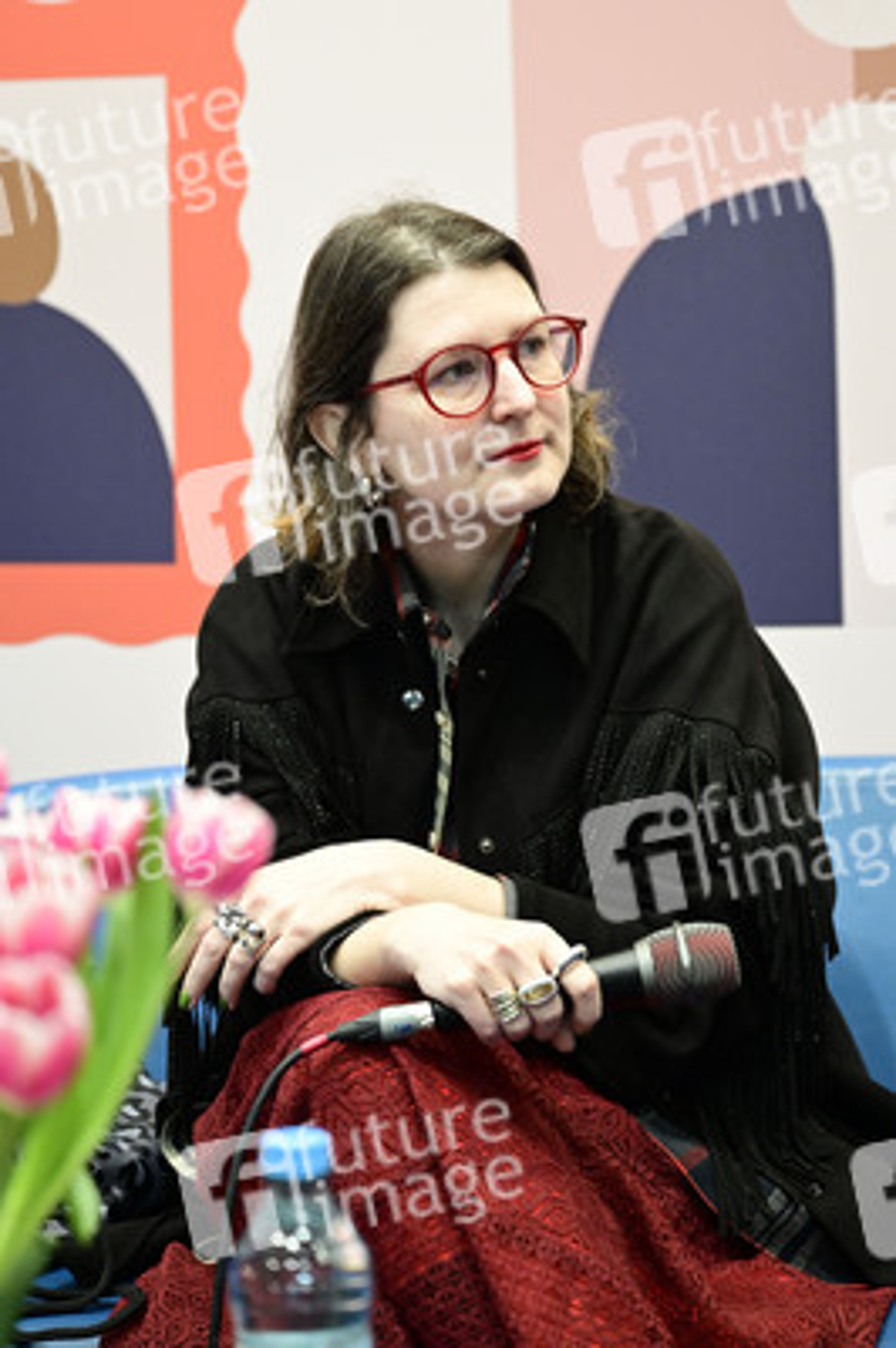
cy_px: 674
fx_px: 2468
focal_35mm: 66
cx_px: 448
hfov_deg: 20.6
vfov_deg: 30.5
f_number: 3.2
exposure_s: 1/250
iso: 3200
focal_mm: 66
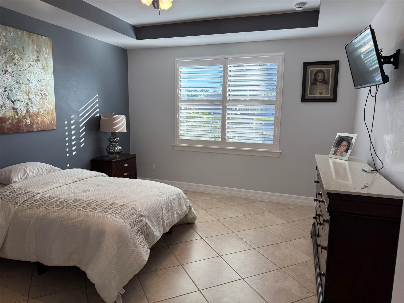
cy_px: 152
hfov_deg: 71.6
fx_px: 280
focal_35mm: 24
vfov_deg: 56.8
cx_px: 202
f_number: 1.78
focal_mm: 6.76
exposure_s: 1/389
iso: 100
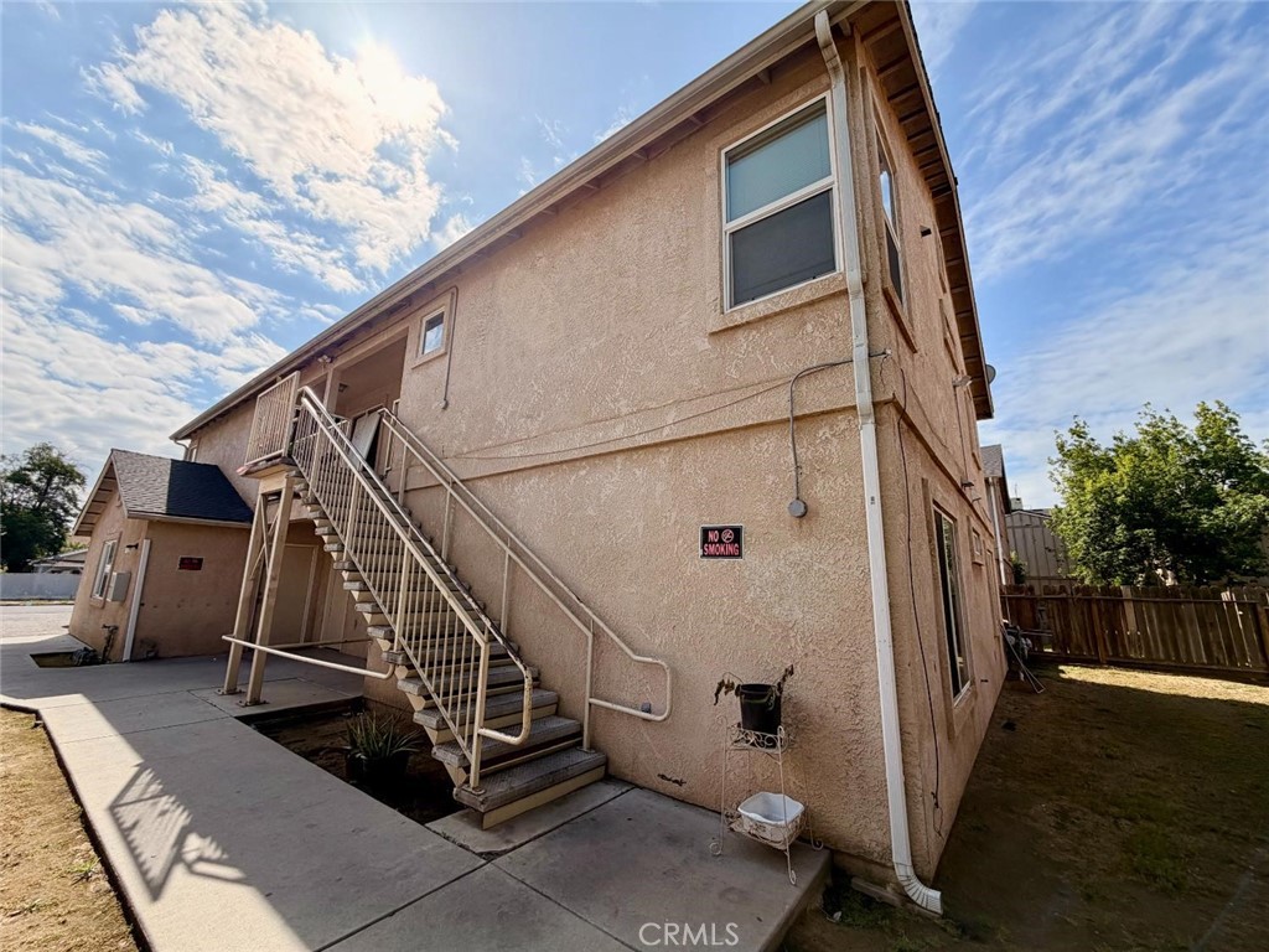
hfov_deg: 102.1
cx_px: 634
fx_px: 513
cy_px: 476
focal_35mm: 14
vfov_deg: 85.7
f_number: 2.2
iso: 32
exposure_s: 1/1068
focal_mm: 2.22
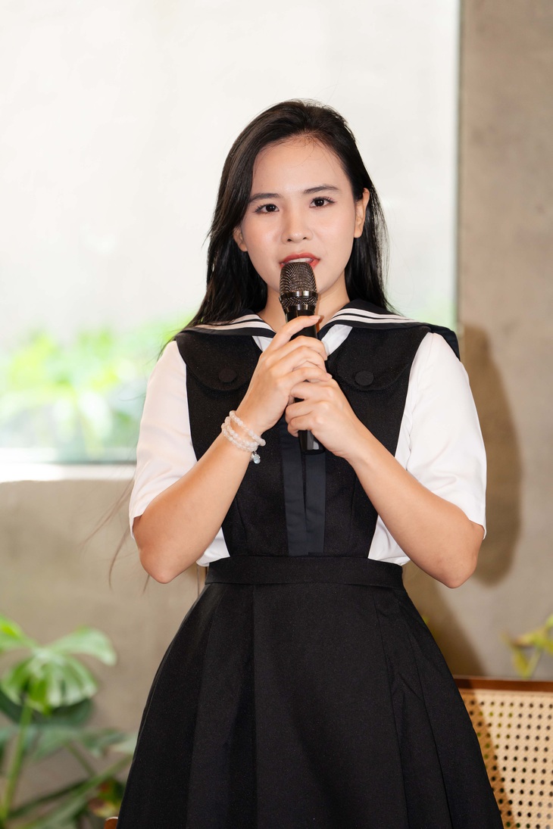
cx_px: 276
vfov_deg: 11.9
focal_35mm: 173
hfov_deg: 7.9
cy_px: 414
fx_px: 3986
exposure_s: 1/160
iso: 1000
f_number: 2.8
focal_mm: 173
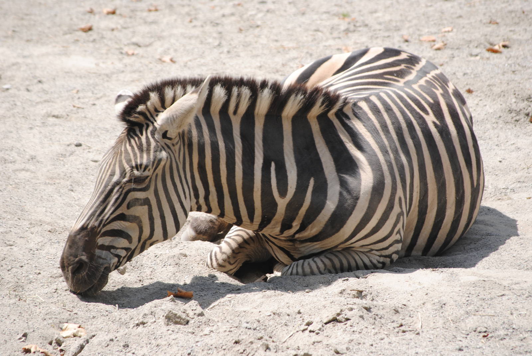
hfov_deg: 6.9
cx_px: 266
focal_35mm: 300
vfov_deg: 4.6
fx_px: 4439
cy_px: 178
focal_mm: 200
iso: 100
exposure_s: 1/200
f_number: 8
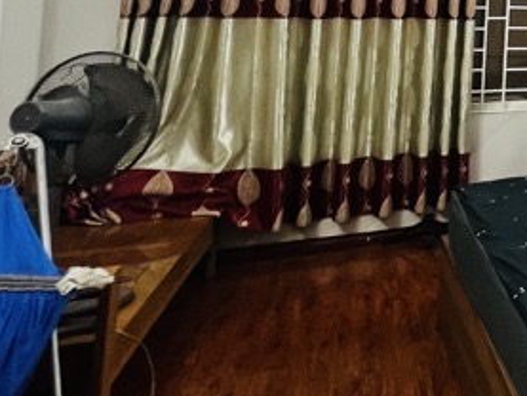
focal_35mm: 48
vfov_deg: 27.5
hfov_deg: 24.7
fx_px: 731
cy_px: -48
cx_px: 875
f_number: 1.8
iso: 160
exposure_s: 1/100
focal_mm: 1.57
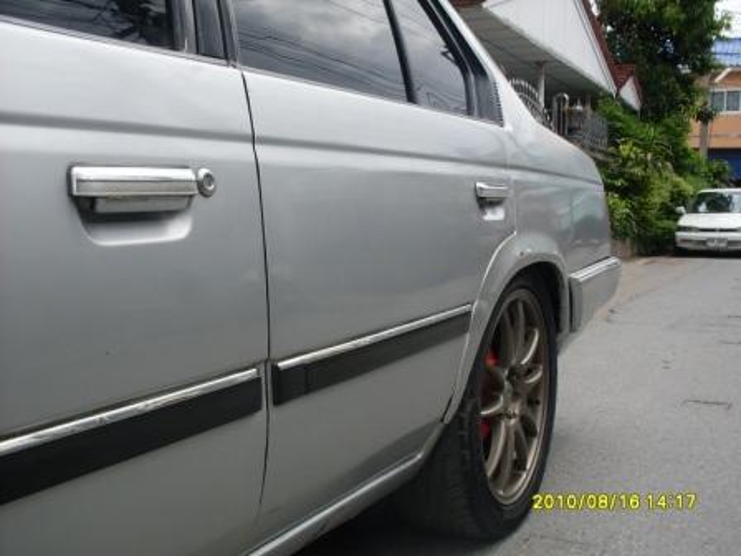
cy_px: 278
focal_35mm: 38
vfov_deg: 37.7
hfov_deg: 49.0
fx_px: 813
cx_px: 370
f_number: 8.4
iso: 80
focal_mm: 6.3
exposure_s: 1/125
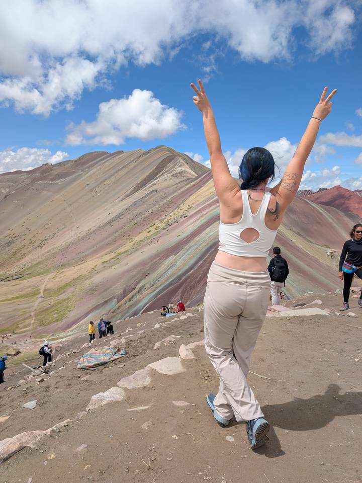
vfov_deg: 71.6
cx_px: 181
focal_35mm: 24
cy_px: 242
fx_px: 335
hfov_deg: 56.8
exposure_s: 1/1621
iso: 28
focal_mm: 6.9
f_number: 1.68
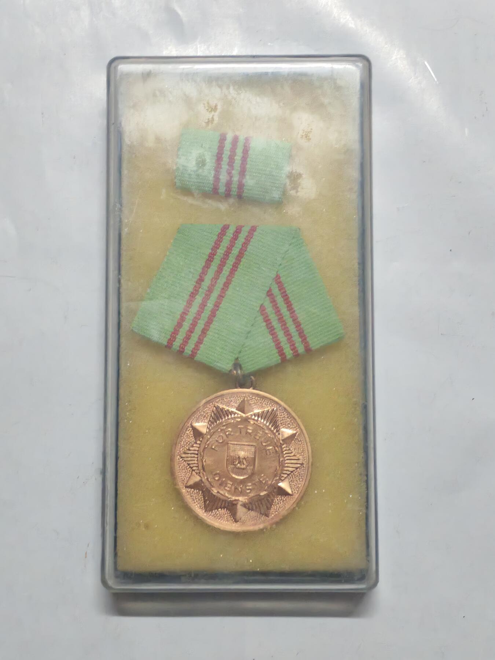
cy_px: 330
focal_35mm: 68
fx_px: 1297
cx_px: 248
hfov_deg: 21.6
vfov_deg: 28.6
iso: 800
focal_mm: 5.52
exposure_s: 1/33
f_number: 1.95
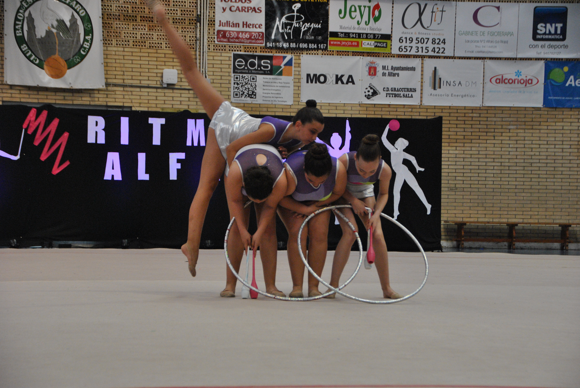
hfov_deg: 21.9
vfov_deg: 14.7
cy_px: 194
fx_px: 1500
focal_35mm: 93
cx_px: 290
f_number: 5
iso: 800
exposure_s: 1/200
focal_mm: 62
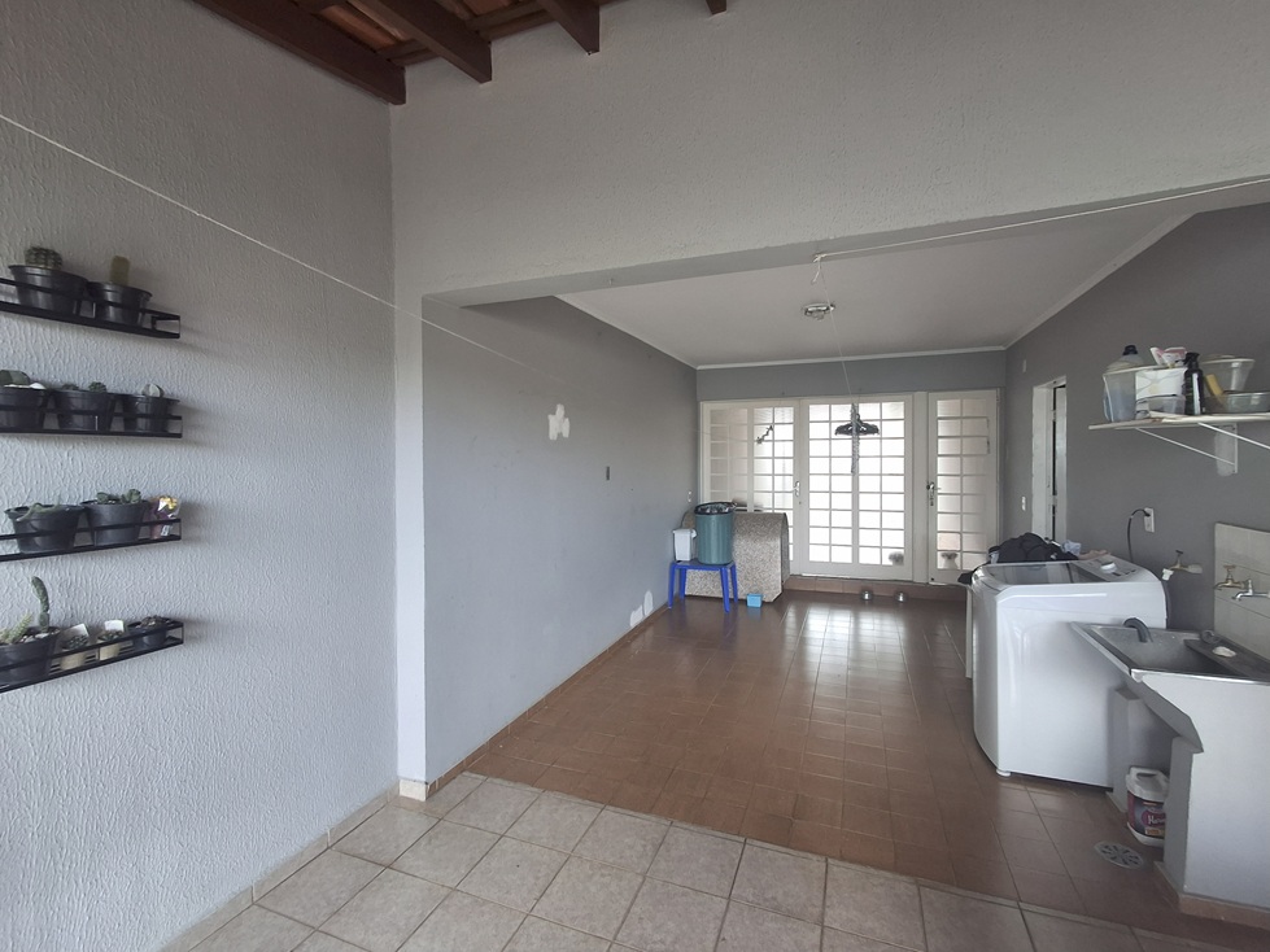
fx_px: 587
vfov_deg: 78.1
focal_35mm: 16
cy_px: 476
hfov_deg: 94.5
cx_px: 635
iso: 50
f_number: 2.2
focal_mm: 1.64
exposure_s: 1/40
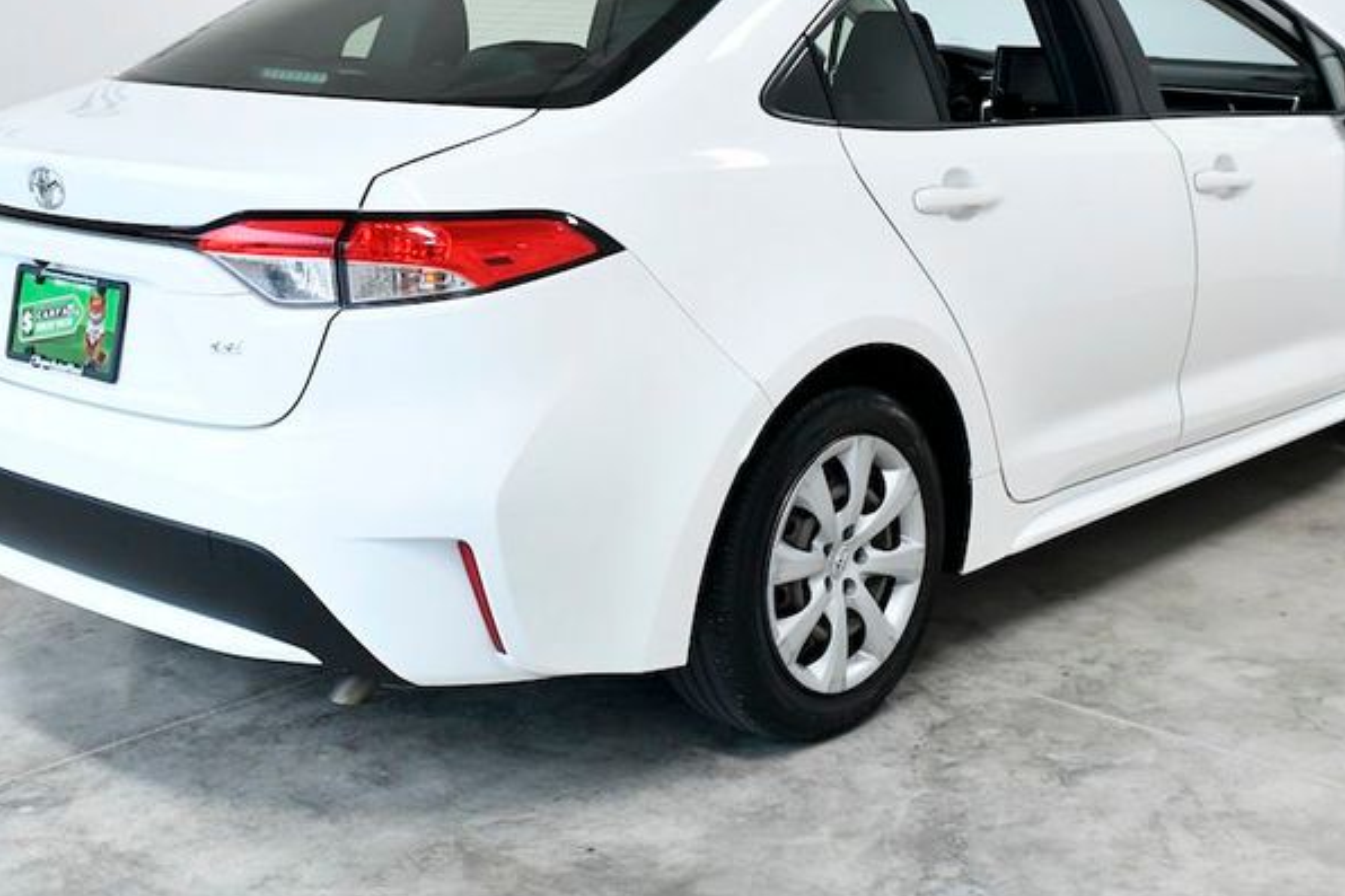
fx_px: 2054
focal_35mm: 55
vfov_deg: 24.4
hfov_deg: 36.3
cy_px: 258
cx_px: 679
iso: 2500
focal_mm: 32
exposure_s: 1/1000
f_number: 4.5
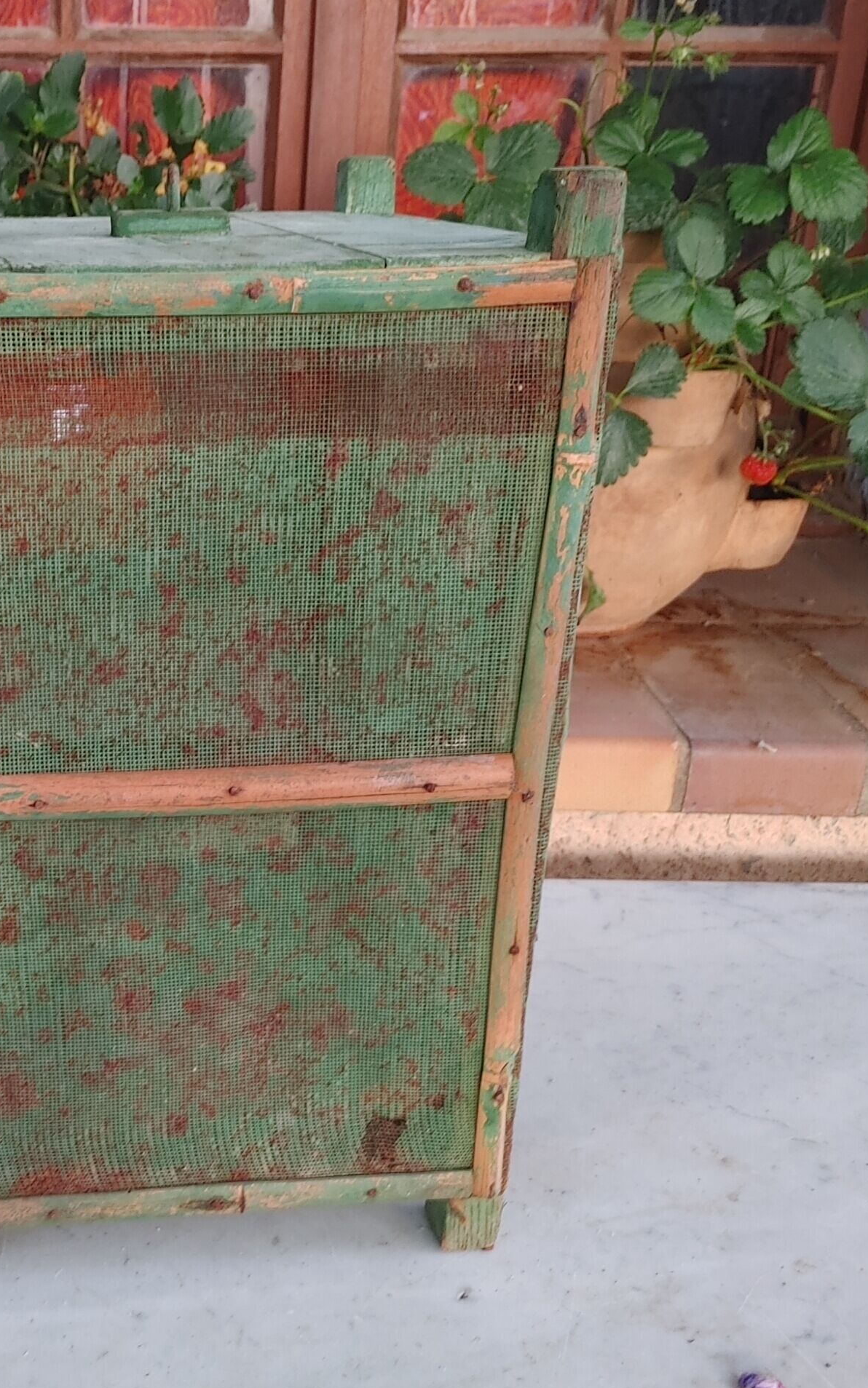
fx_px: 1400
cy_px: 693
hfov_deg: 32.9
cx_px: 108
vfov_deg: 52.7
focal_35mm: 37
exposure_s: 1/50
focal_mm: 4.81
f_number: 1.8
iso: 250
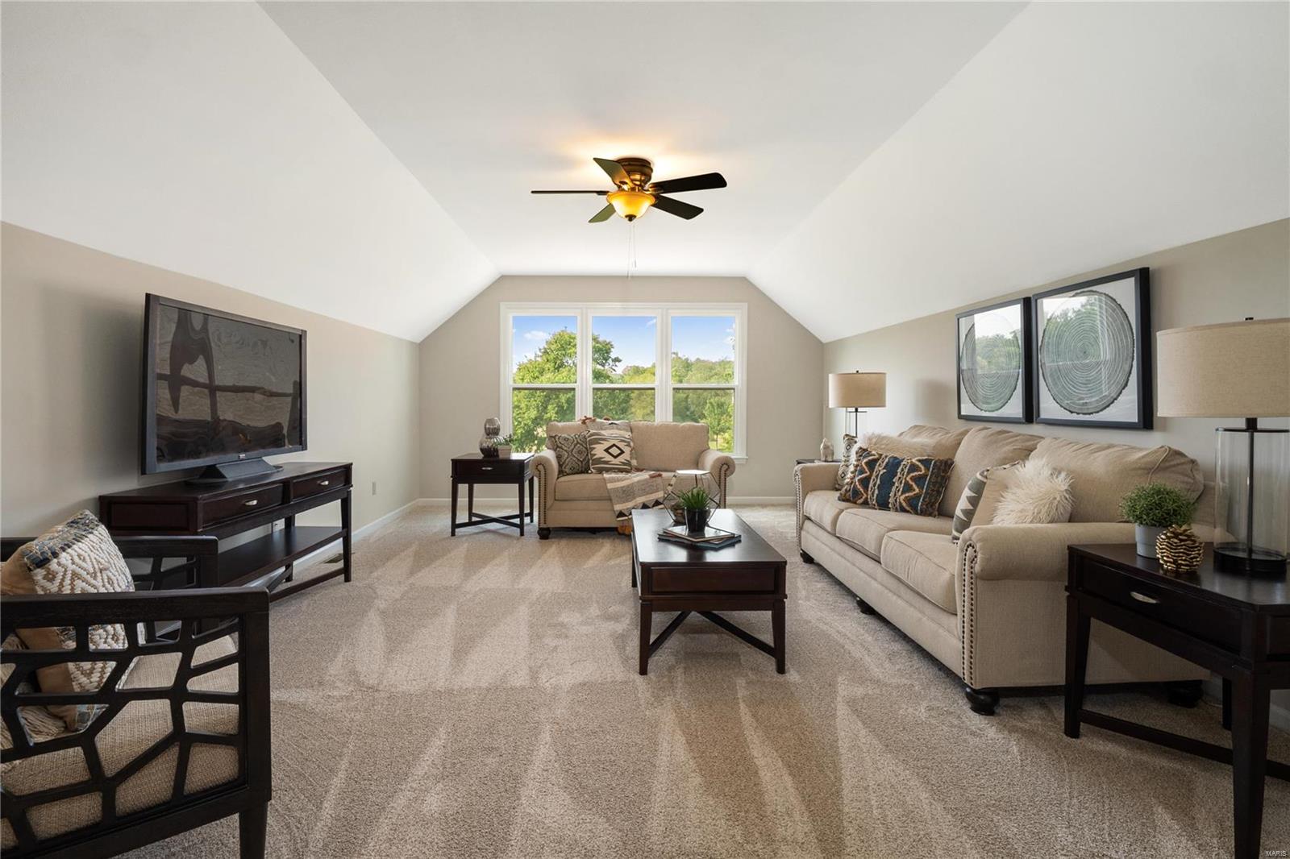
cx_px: 645
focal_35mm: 16
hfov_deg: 96.7
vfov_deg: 73.7
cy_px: 430
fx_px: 573
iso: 400
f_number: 10
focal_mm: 8
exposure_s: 1/4
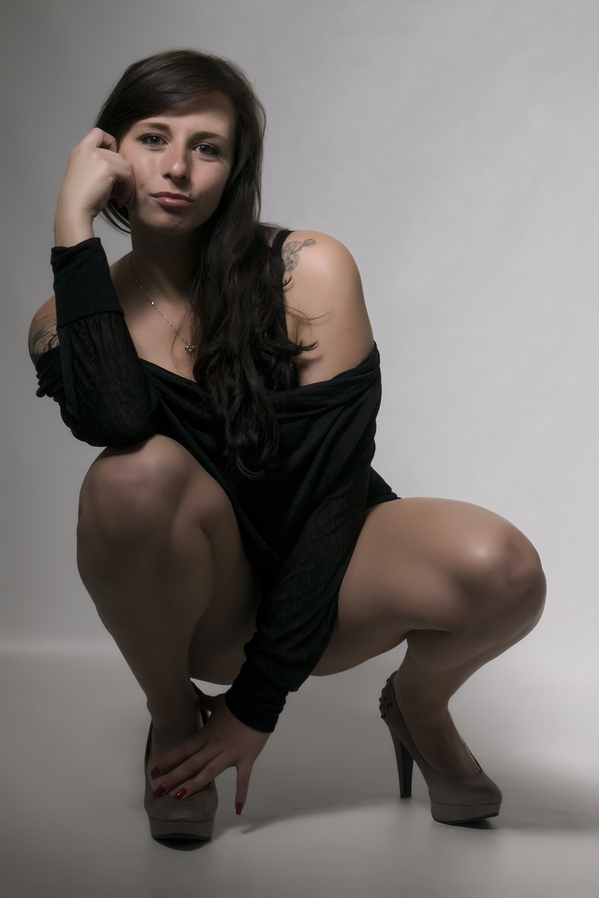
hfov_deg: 16.6
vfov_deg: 24.6
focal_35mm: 82
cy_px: 449
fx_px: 2058
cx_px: 300
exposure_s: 1/60
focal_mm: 55
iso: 200
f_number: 22
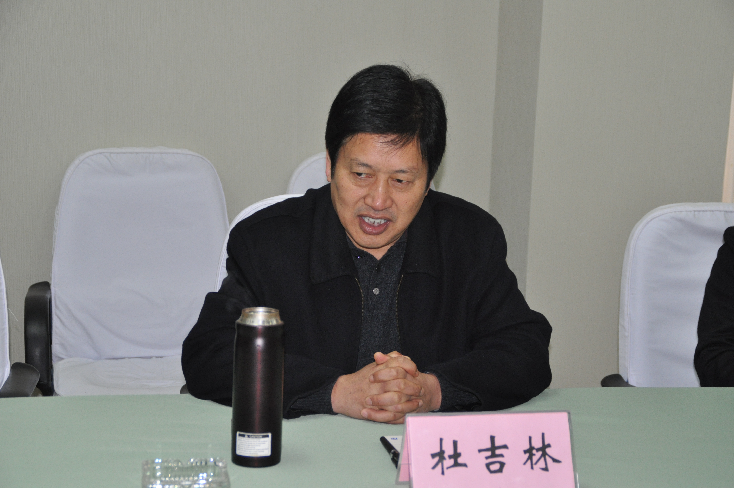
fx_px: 1466
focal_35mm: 72
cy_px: 244
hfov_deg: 28.1
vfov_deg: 18.9
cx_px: 367
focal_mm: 48
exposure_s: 1/60
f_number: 4.8
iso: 800
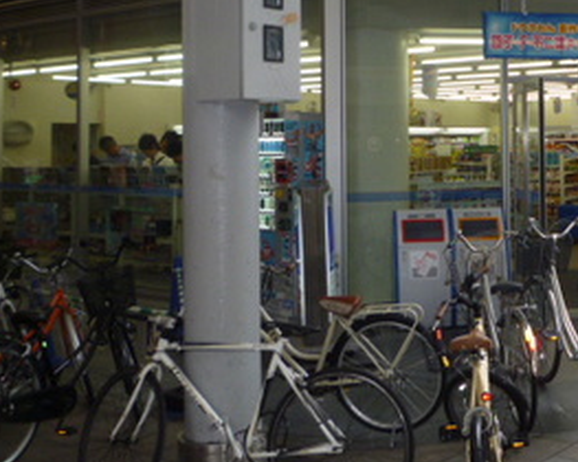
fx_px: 889
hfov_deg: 34.5
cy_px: 110
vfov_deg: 28.6
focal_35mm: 52
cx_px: 494
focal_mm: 4.4
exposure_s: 1/100
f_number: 2.8
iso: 100
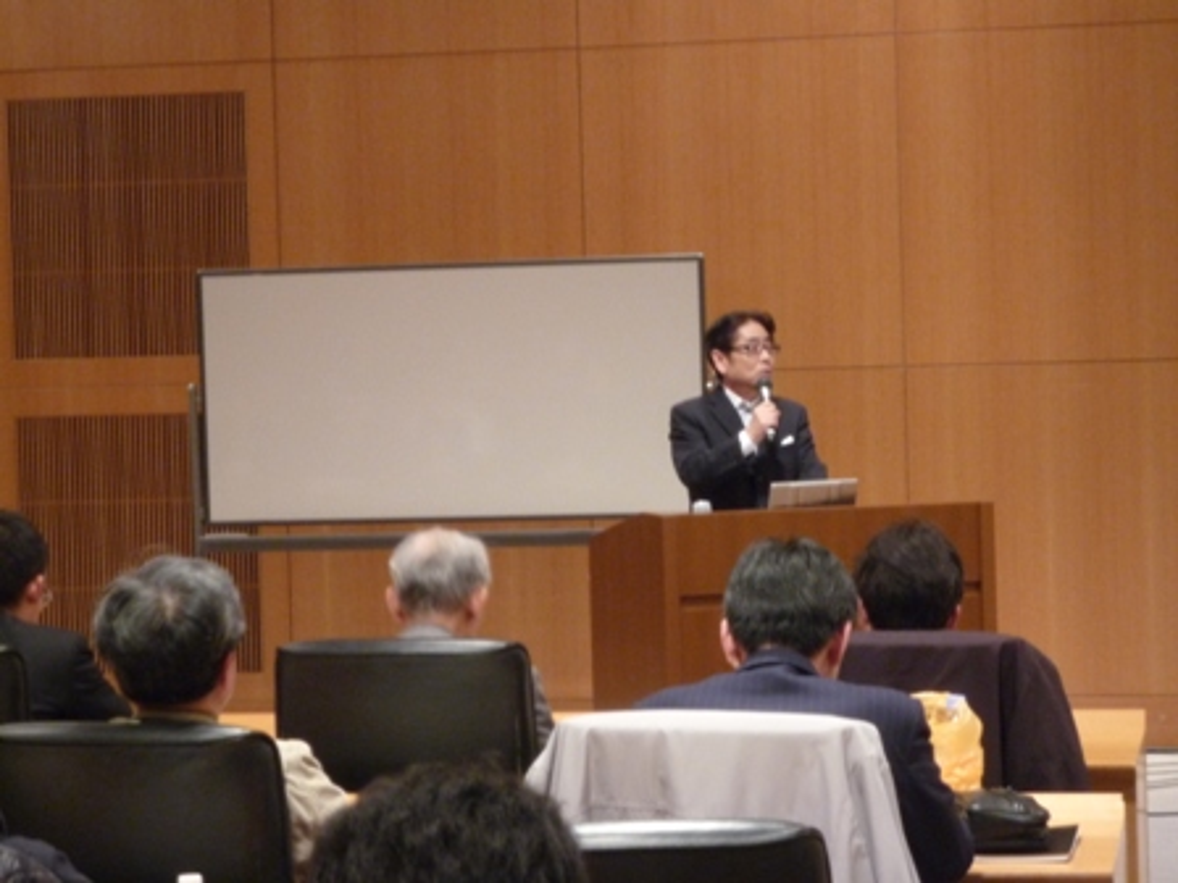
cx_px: 589
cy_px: 442
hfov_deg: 19.6
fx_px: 3403
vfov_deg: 14.8
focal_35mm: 100
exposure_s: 1/8
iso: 400
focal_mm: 17.6
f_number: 5.6
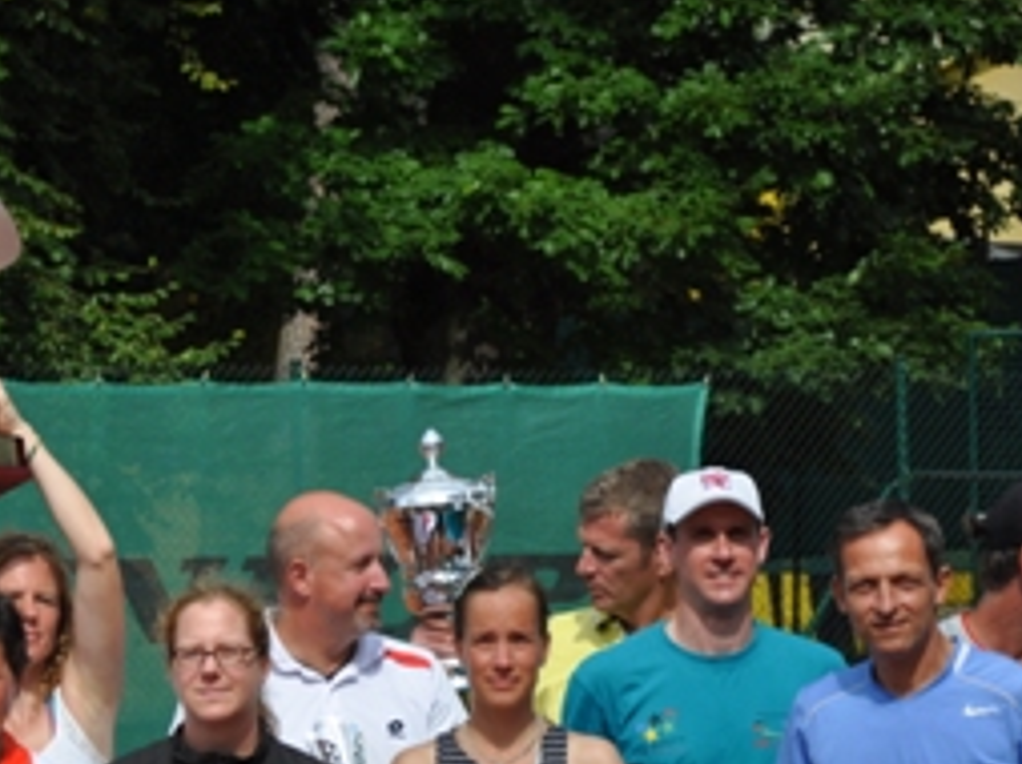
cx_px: 270
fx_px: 6755
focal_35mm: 229
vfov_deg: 6.5
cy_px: 559
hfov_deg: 8.6
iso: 400
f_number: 6.3
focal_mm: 90
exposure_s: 1/1600
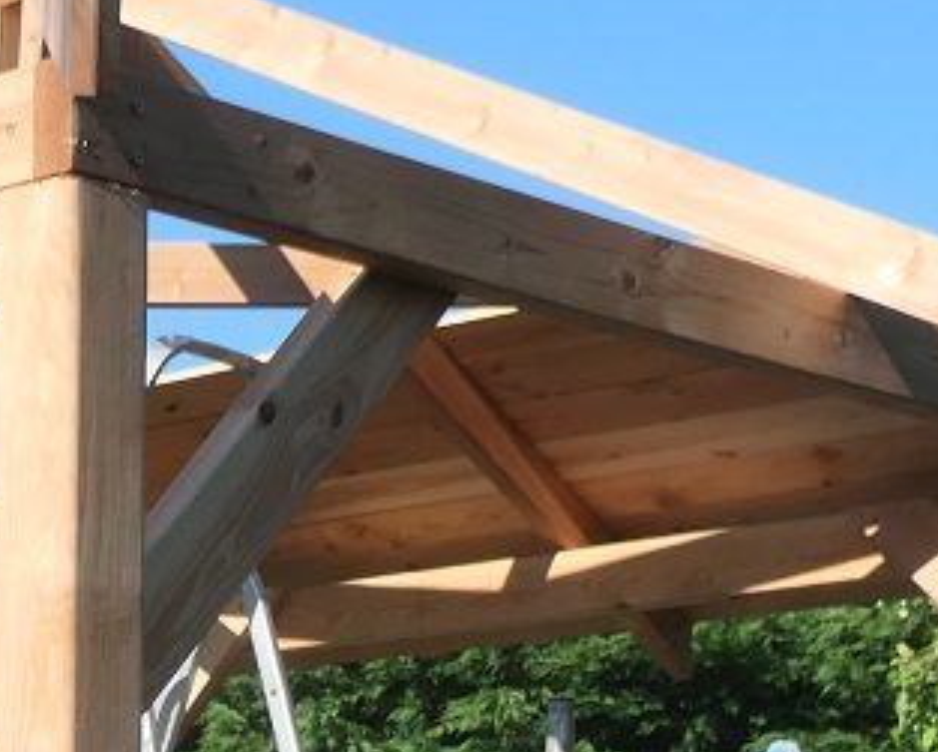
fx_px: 3279
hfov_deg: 15.6
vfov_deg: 12.5
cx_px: -222
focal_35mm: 118
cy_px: 1077
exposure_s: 1/800
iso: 200
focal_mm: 8.8
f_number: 4.5
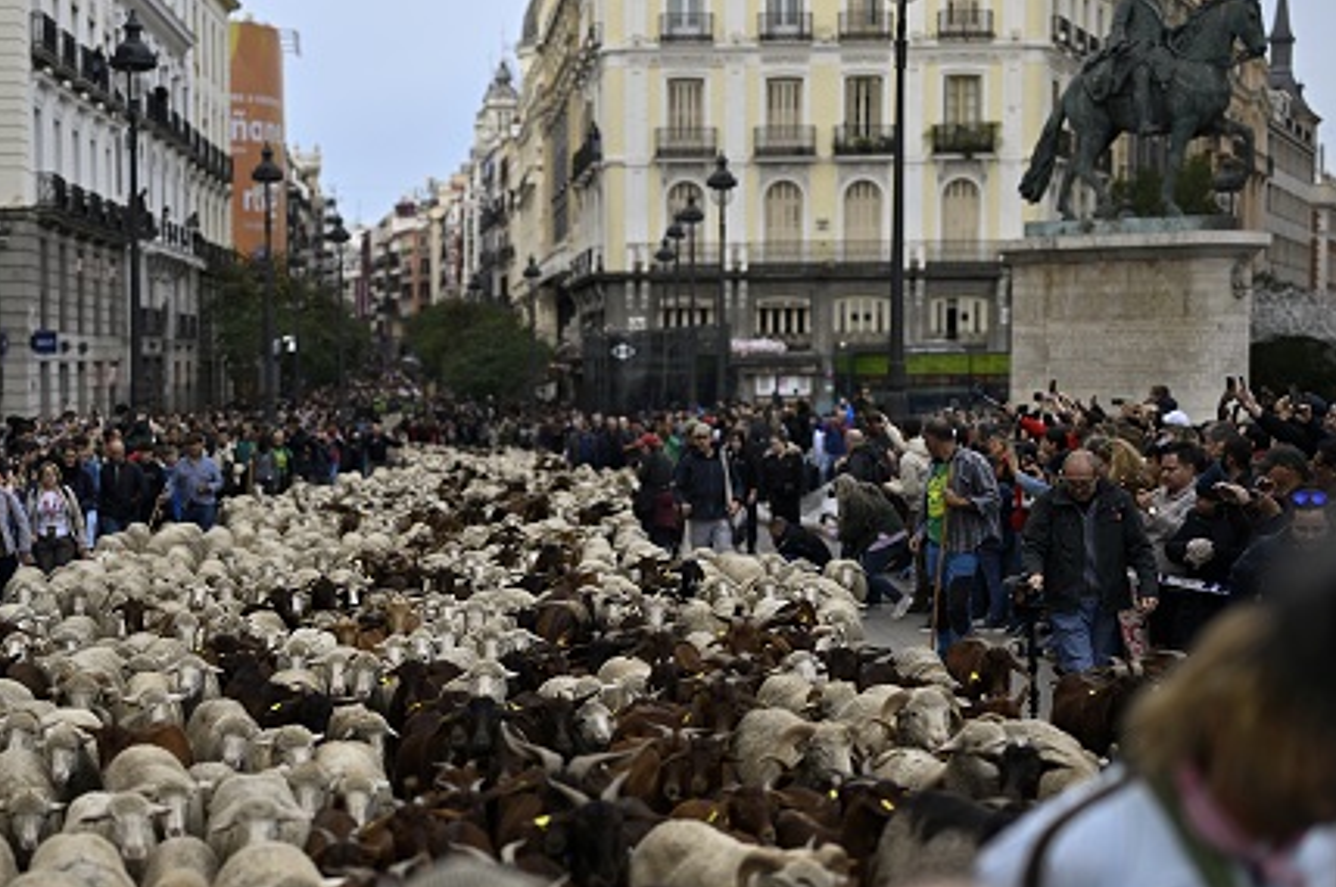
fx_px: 2595
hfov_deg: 28.6
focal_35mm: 70
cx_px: 411
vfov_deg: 19.3
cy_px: 596
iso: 250
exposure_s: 1/10000
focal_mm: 50
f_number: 1.6
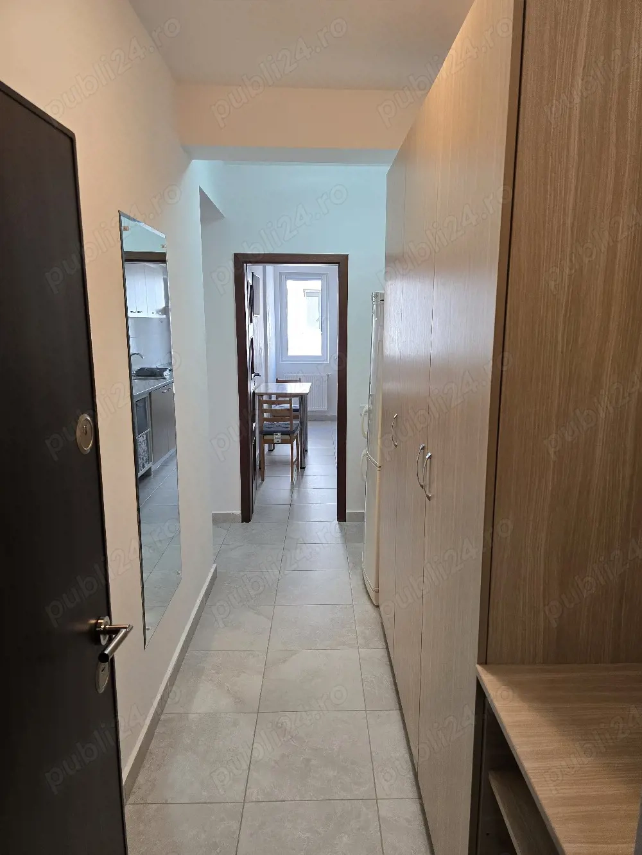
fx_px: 569
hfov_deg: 58.9
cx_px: 321
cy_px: 428
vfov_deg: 73.9
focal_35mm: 23
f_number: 1.7
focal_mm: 6.3
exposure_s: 1/100
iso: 160
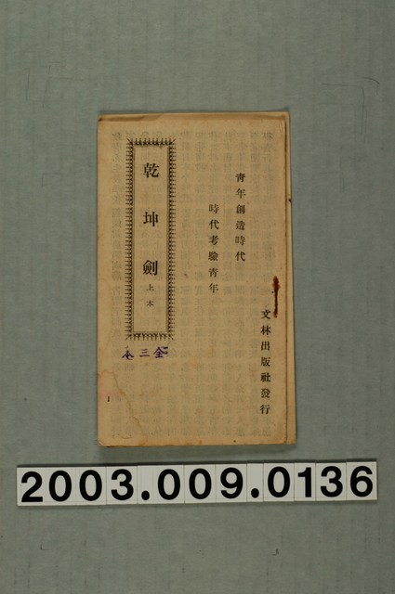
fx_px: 1238
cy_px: 297
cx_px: 198
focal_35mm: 75
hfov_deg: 18.1
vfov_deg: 27.0
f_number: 8
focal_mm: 50
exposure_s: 1/60
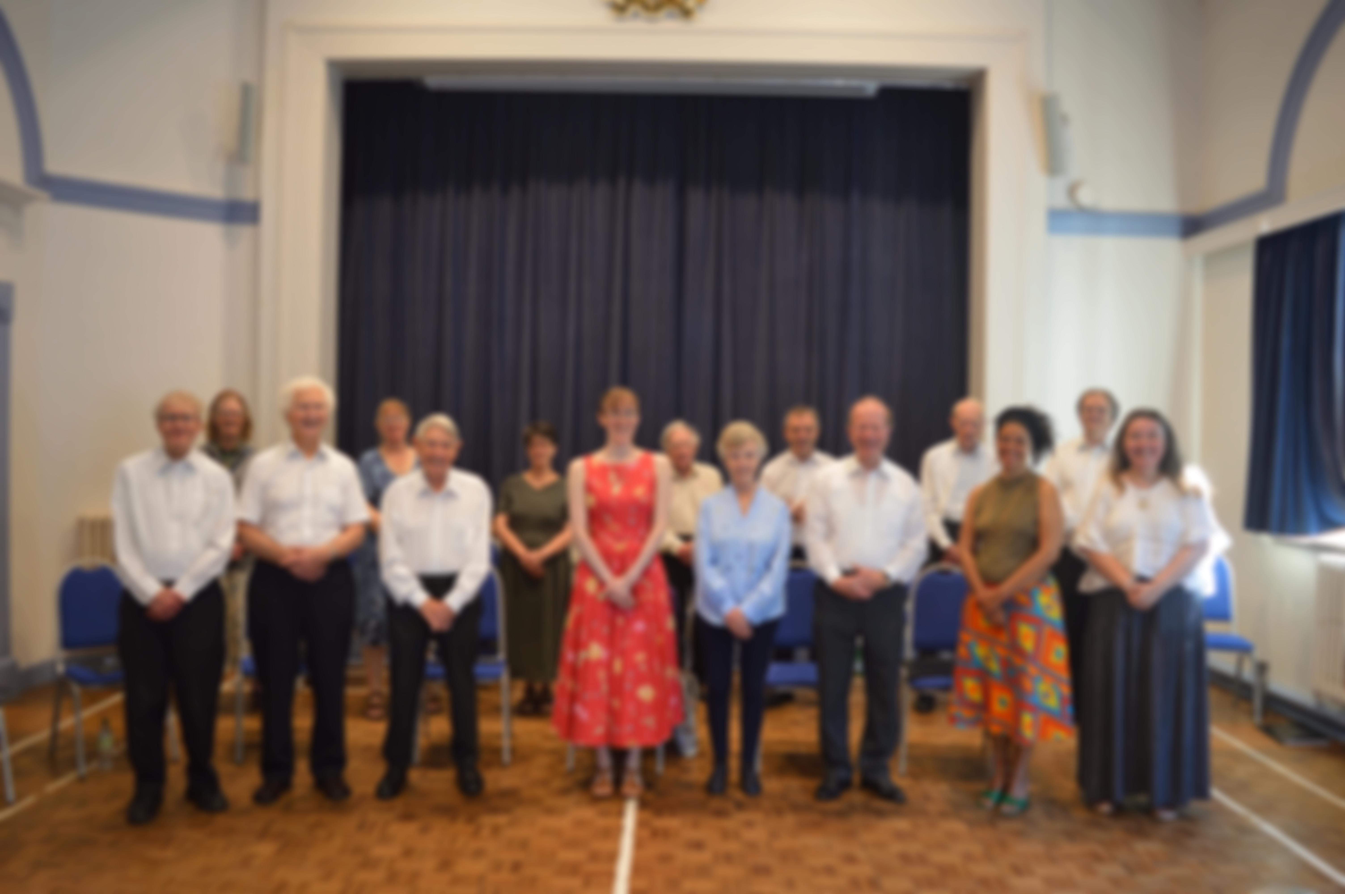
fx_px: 1008
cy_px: 447
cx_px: 672
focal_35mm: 27
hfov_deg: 67.4
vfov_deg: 47.8
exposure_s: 1/25
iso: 400
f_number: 3.5
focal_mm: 18
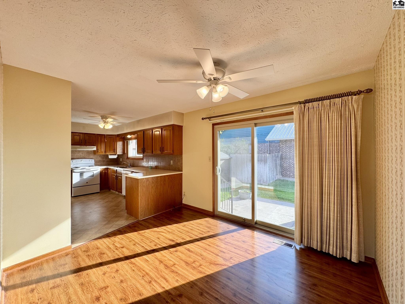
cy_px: 152
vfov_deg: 85.7
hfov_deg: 102.1
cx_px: 202
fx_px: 164
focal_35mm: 14
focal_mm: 2.22
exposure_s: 1/120
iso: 50
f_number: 2.2
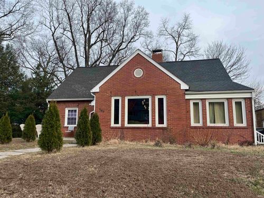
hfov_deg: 67.3
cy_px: 99
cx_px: 132
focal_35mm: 26
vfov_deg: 53.1
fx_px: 198
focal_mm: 5.1
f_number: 1.6
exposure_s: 1/967
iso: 50
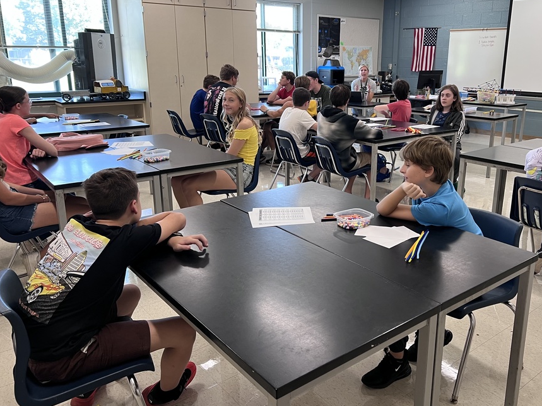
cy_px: 185
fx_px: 485
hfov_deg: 58.1
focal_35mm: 31
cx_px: 311
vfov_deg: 45.4
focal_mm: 5.7
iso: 80
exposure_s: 1/60
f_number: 1.5
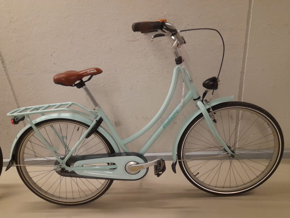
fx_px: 209
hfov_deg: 69.4
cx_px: 145
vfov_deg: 54.9
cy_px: 109
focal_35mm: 25
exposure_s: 1/60
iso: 320
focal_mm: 4.6
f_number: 2
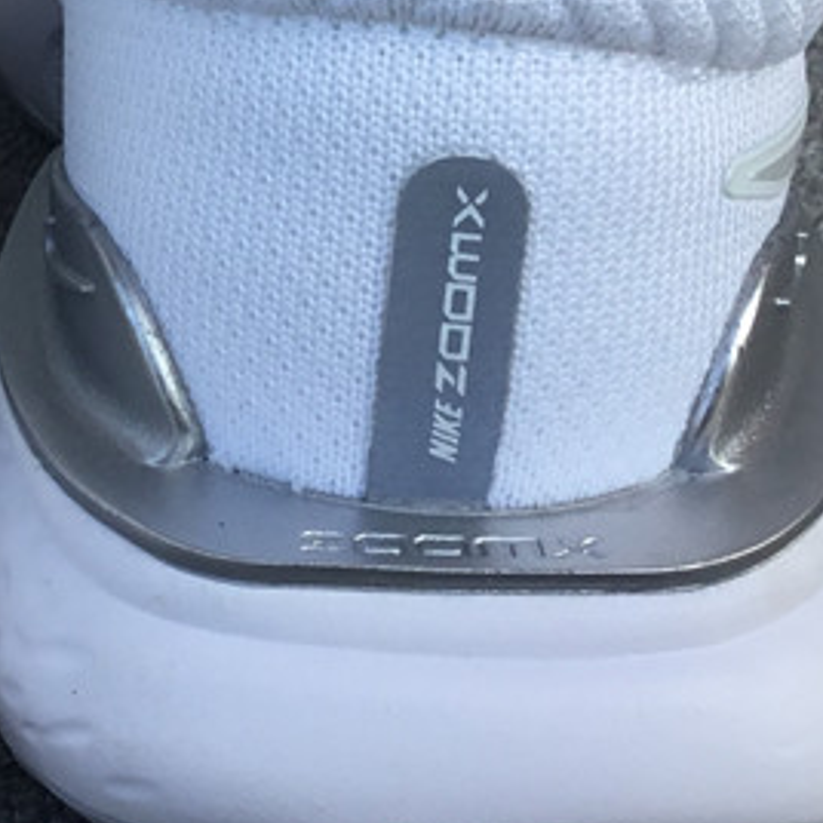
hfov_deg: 18.6
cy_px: 84
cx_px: 74
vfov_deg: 18.6
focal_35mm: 92
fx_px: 2475
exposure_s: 1/362
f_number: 2.4
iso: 25
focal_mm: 3.3
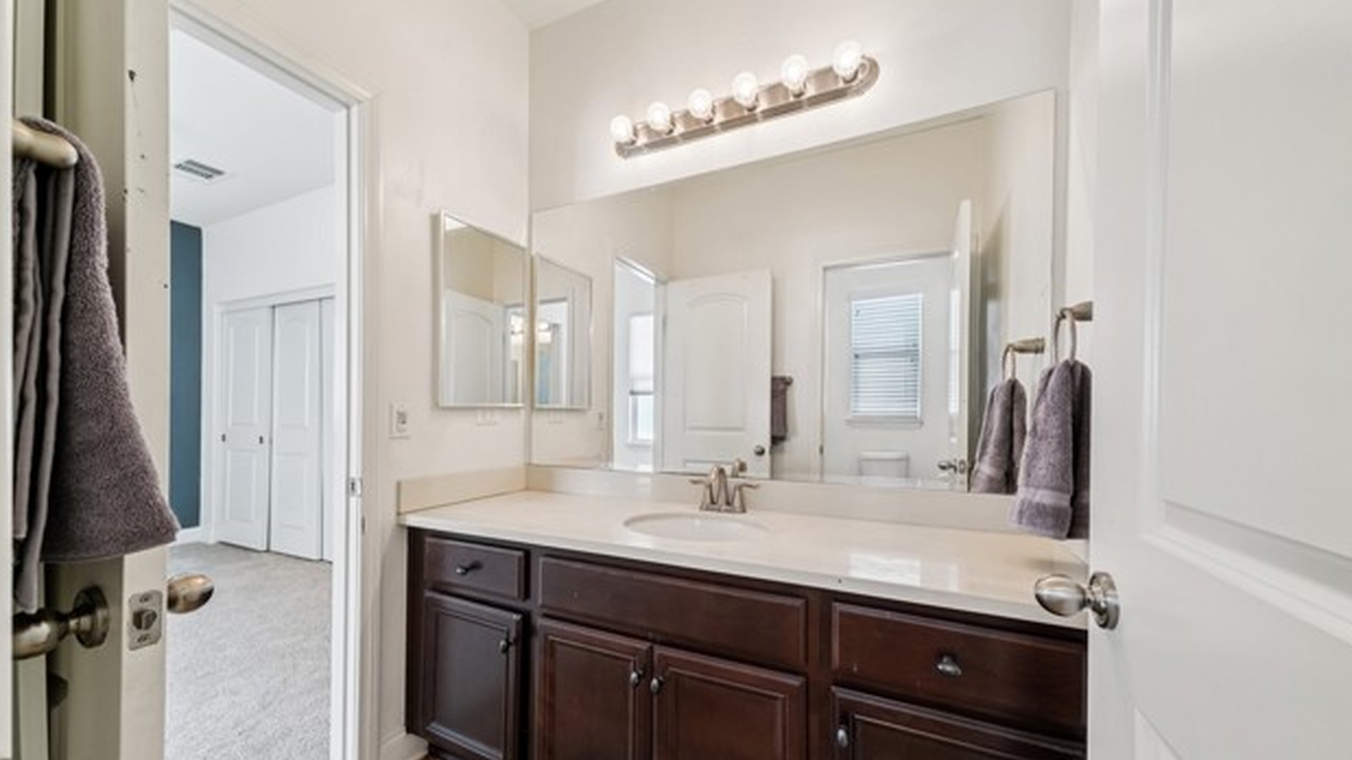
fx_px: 466
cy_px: 426
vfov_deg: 78.1
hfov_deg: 110.8
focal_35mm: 13
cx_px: 668
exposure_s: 1/15
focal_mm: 12
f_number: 9
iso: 400
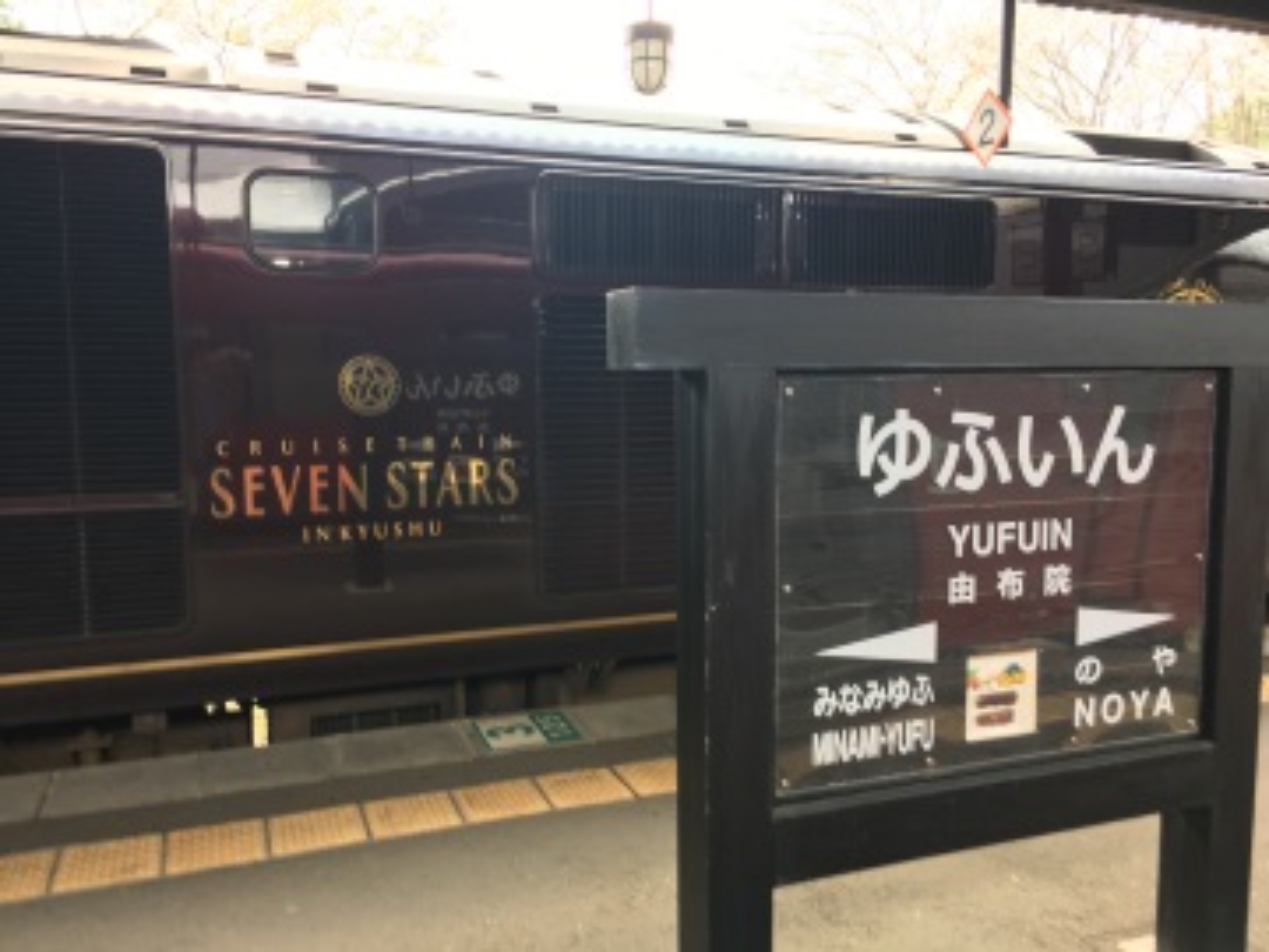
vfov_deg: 48.2
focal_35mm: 29
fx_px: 1063
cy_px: 476
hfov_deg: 61.7
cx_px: 634
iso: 25
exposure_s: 1/40
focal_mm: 4.15
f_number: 2.2
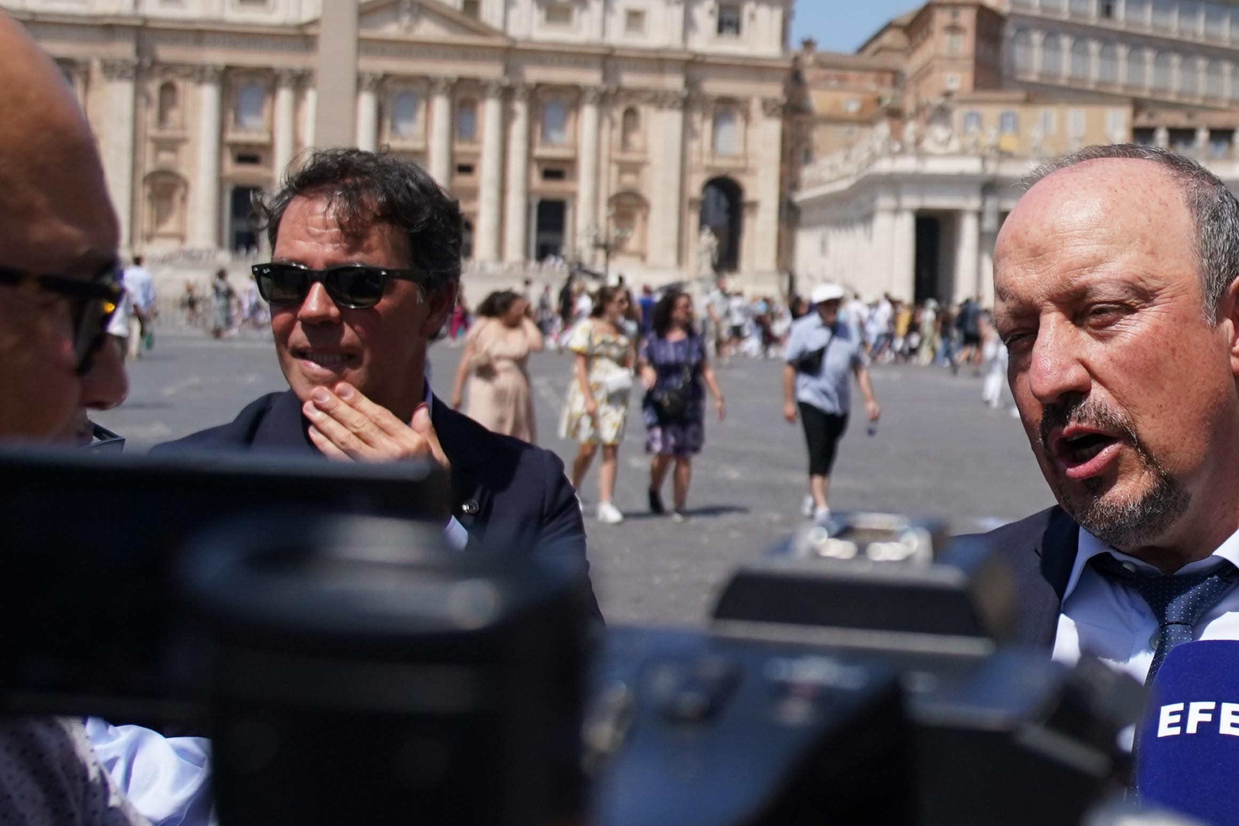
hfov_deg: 30.5
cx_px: 1186
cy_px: 336
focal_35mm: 62
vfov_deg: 21.9
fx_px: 2133
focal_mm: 24
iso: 640
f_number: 4
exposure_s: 1/8000
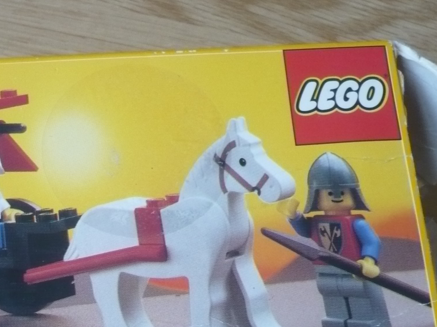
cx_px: 80
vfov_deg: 20.4
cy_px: 274
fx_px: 896
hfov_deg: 26.8
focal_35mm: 71
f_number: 2.8
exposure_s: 1/30
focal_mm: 5.8
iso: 250
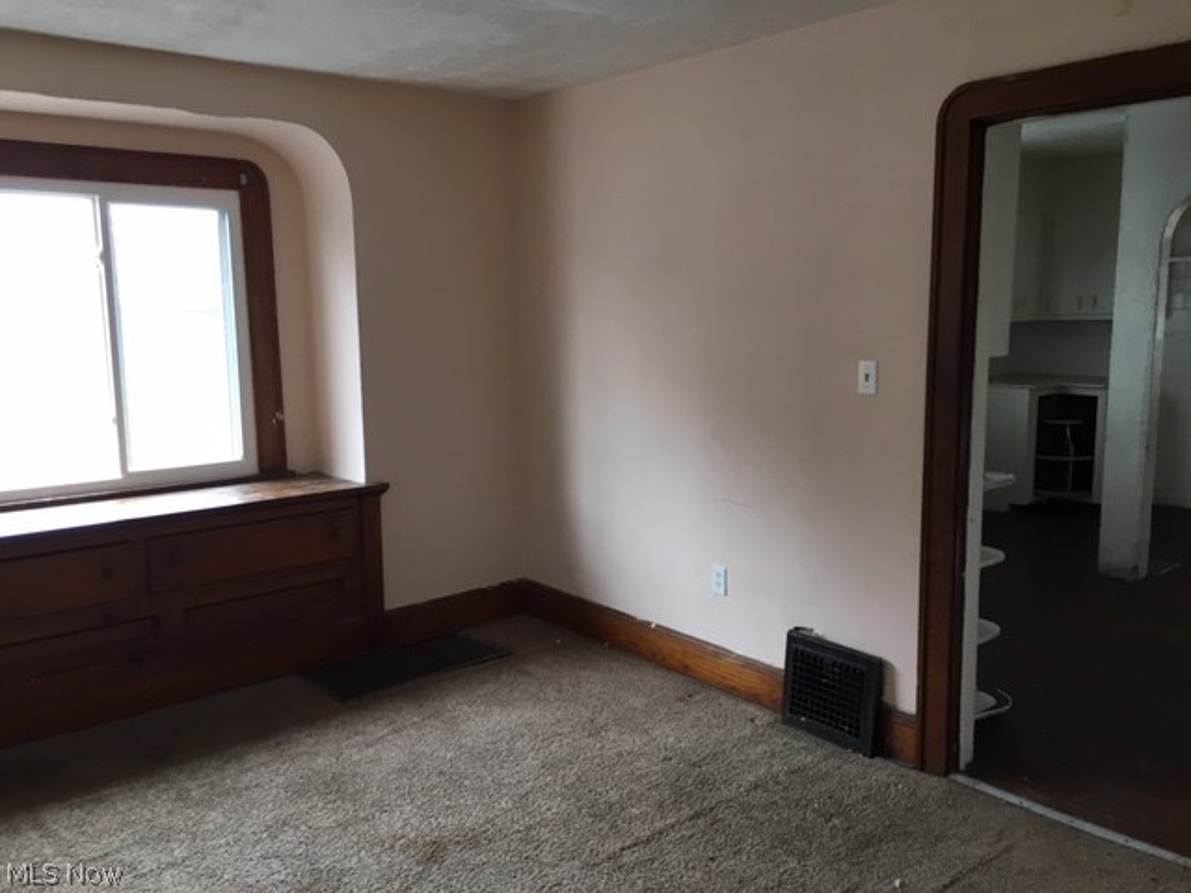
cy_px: 446
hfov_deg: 61.7
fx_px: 998
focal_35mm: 29
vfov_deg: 48.2
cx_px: 596
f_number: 2.2
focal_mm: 4.15
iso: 50
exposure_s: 1/30
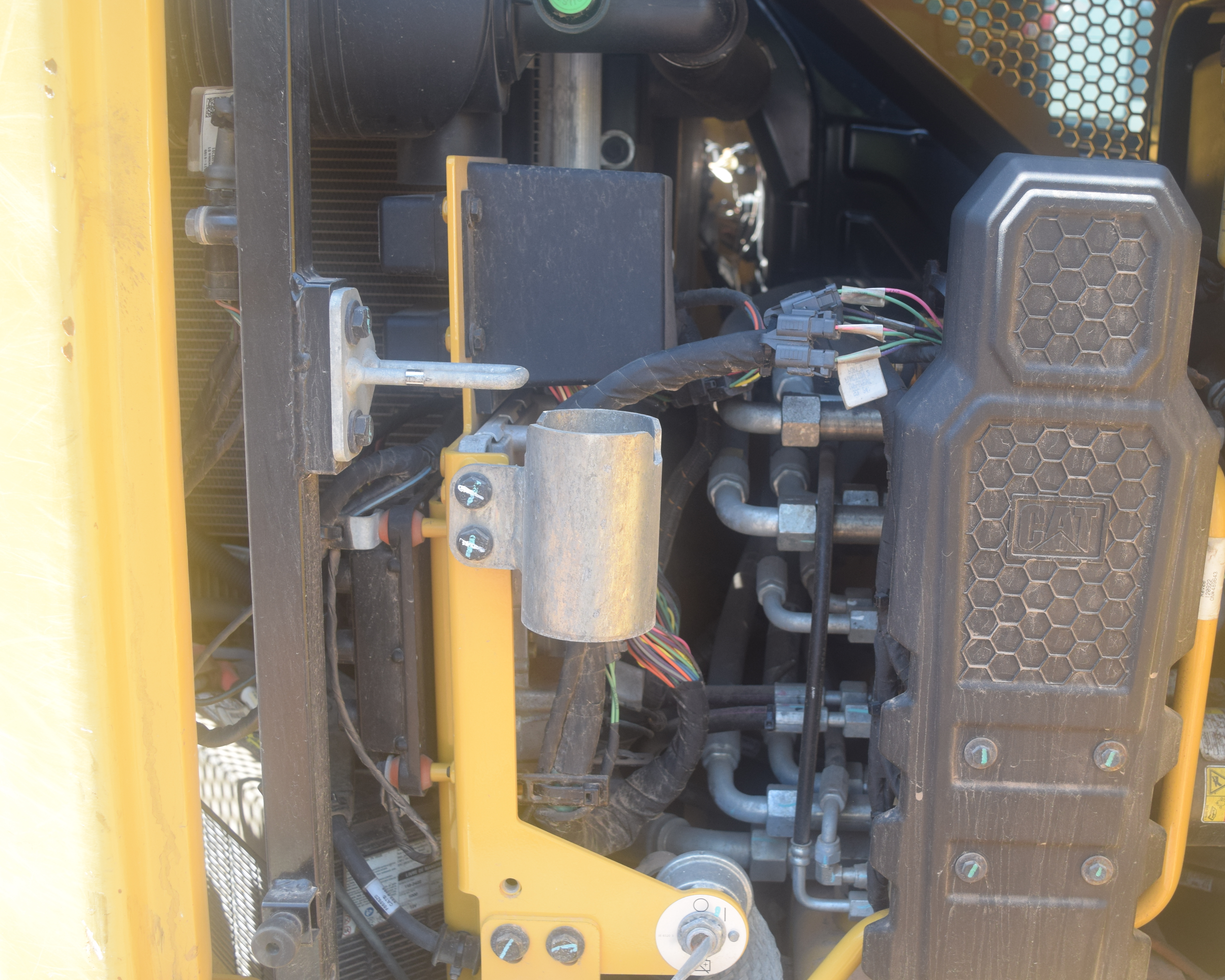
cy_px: 484
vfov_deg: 36.8
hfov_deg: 45.0
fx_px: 1472
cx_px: 726
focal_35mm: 41
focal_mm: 23
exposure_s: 1/160
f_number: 6.3
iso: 400
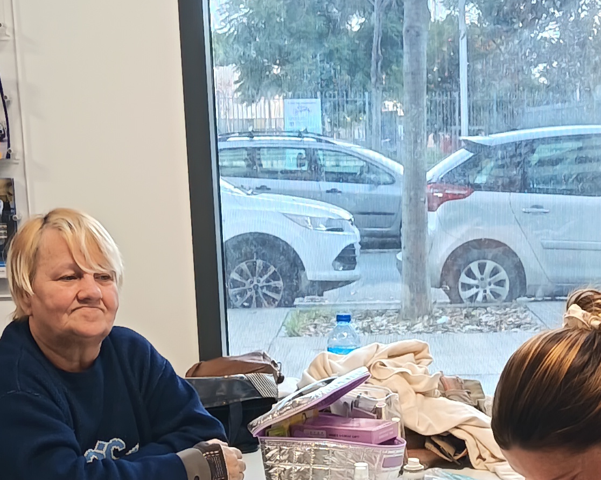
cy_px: 426
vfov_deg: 18.0
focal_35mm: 84
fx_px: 1494
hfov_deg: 22.7
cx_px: 381
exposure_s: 1/50
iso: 568
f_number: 1.75
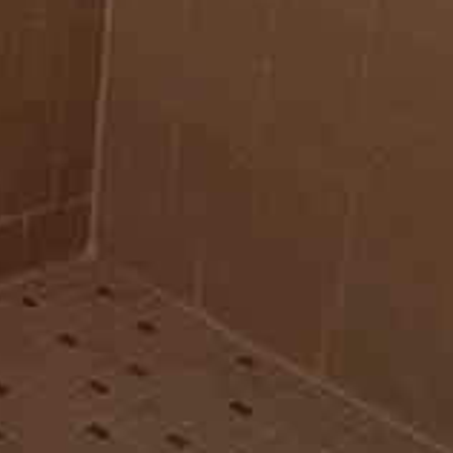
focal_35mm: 94
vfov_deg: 15.6
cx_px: -751
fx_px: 1392
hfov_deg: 12.5
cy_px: -381
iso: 320
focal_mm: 2.22
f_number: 2.2
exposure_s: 1/67
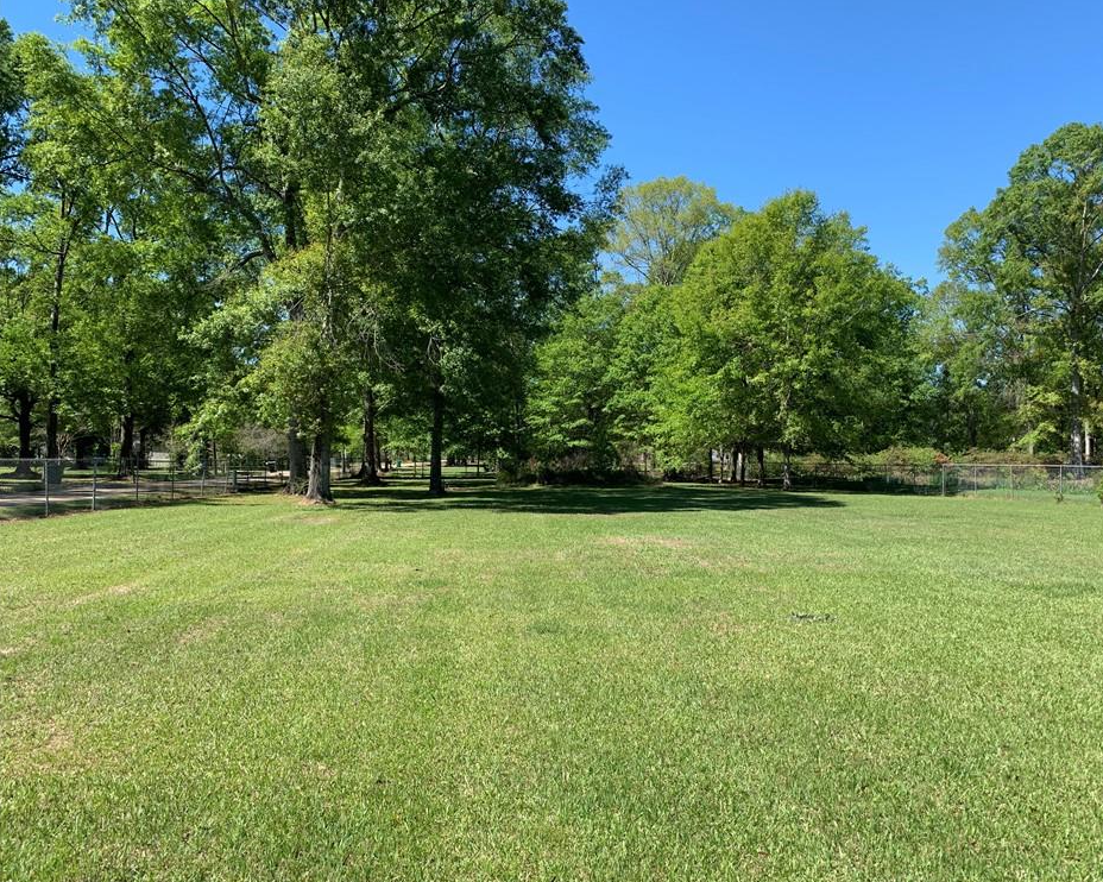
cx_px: 606
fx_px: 914
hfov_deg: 62.1
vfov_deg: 51.5
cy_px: 434
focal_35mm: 28
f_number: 1.8
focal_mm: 4.25
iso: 25
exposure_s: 1/1176
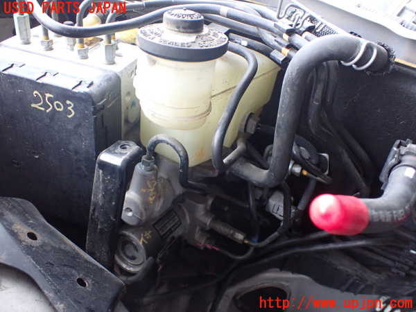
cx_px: 208
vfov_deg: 46.8
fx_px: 361
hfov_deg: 60.0
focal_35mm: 30
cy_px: 156
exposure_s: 1/60
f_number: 2.3
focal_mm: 5.4
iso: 800
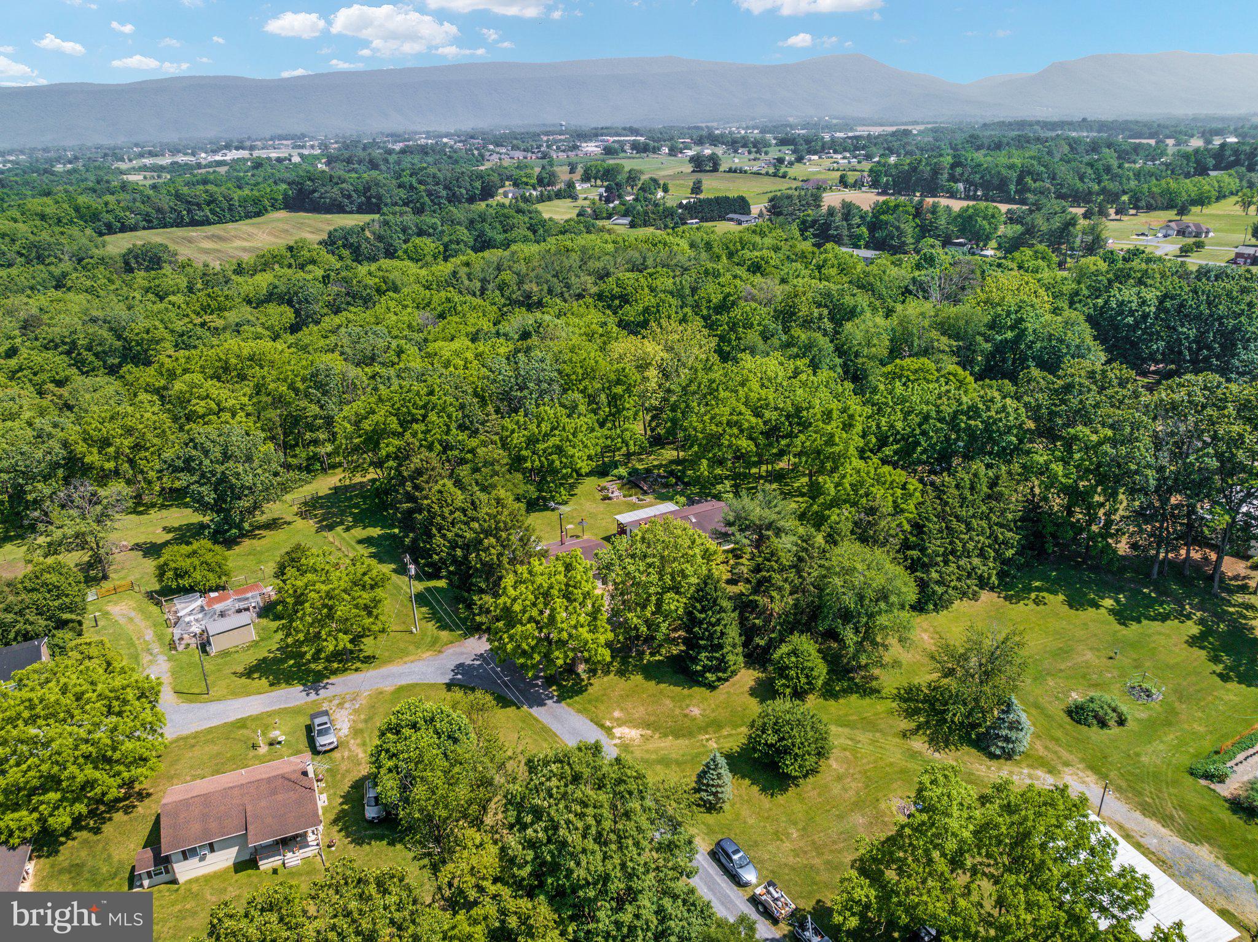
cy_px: 471
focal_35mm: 24
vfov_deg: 56.8
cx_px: 629
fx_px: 872
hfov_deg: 71.6
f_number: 4
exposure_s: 1/200
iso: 100
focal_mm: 12.29
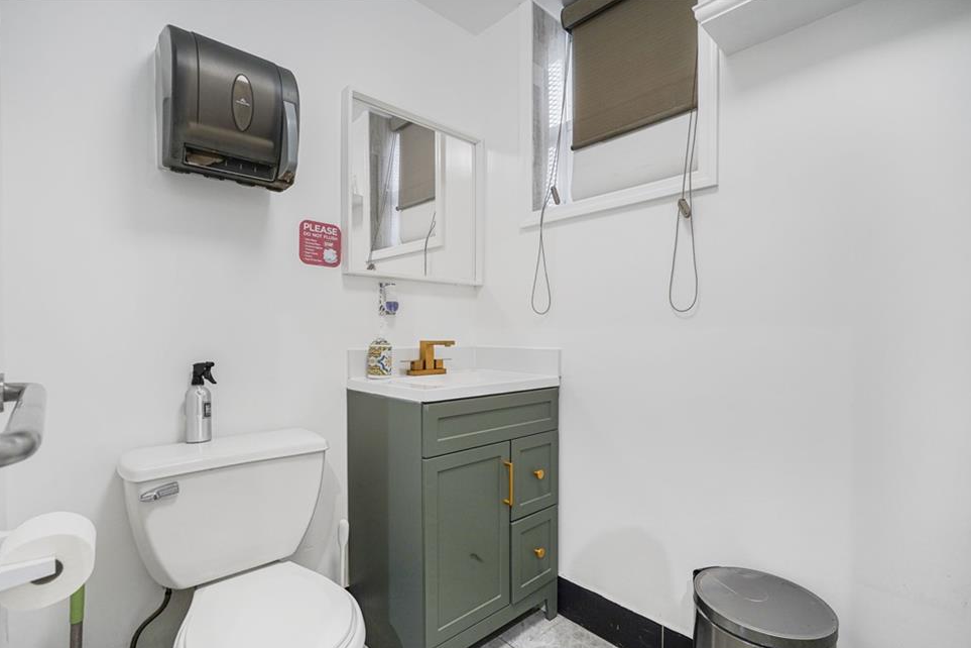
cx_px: 477
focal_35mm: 18
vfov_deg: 68.7
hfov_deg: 91.5
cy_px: 339
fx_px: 473
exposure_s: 1/160
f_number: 4
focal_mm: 16.5
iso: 500
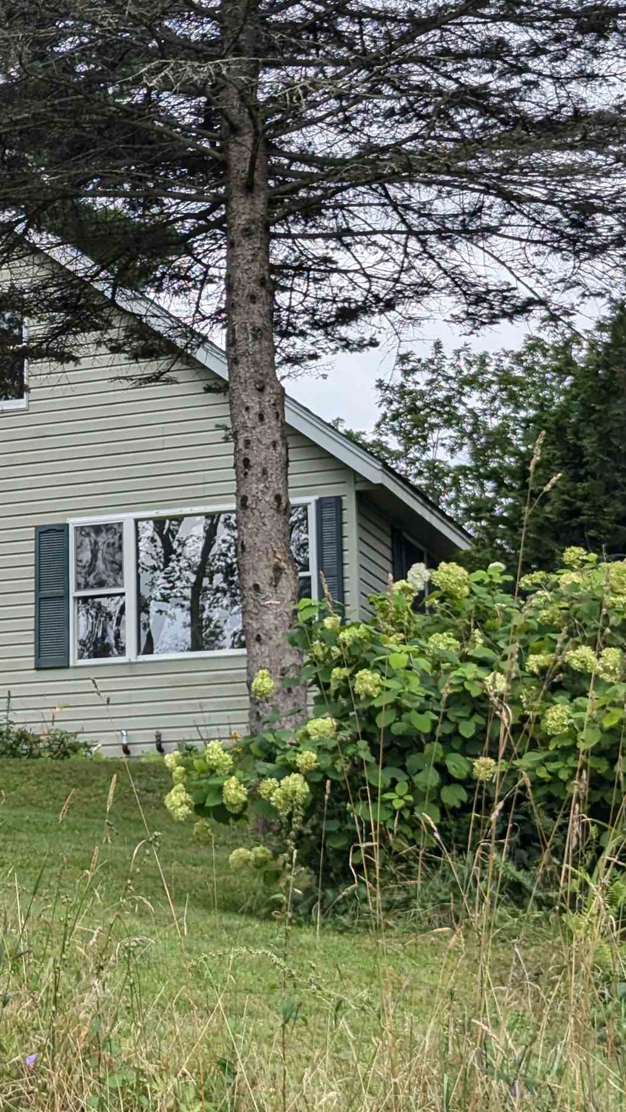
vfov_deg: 24.4
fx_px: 2568
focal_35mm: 87
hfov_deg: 13.7
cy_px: 484
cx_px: -39
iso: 44
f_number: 1.85
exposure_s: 1/691
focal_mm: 6.81
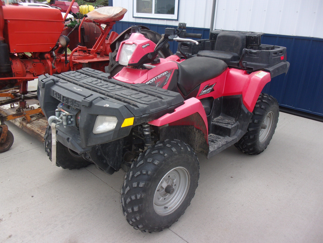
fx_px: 261
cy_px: 122
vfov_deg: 49.7
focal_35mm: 28
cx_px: 162
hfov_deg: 63.4
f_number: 3.9
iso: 80
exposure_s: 1/180
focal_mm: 5.1
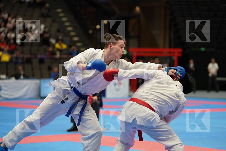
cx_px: 113
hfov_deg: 17.1
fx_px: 753
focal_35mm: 120
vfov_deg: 11.4
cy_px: 76
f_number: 2.8
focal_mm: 120
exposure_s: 1/1000
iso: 2500
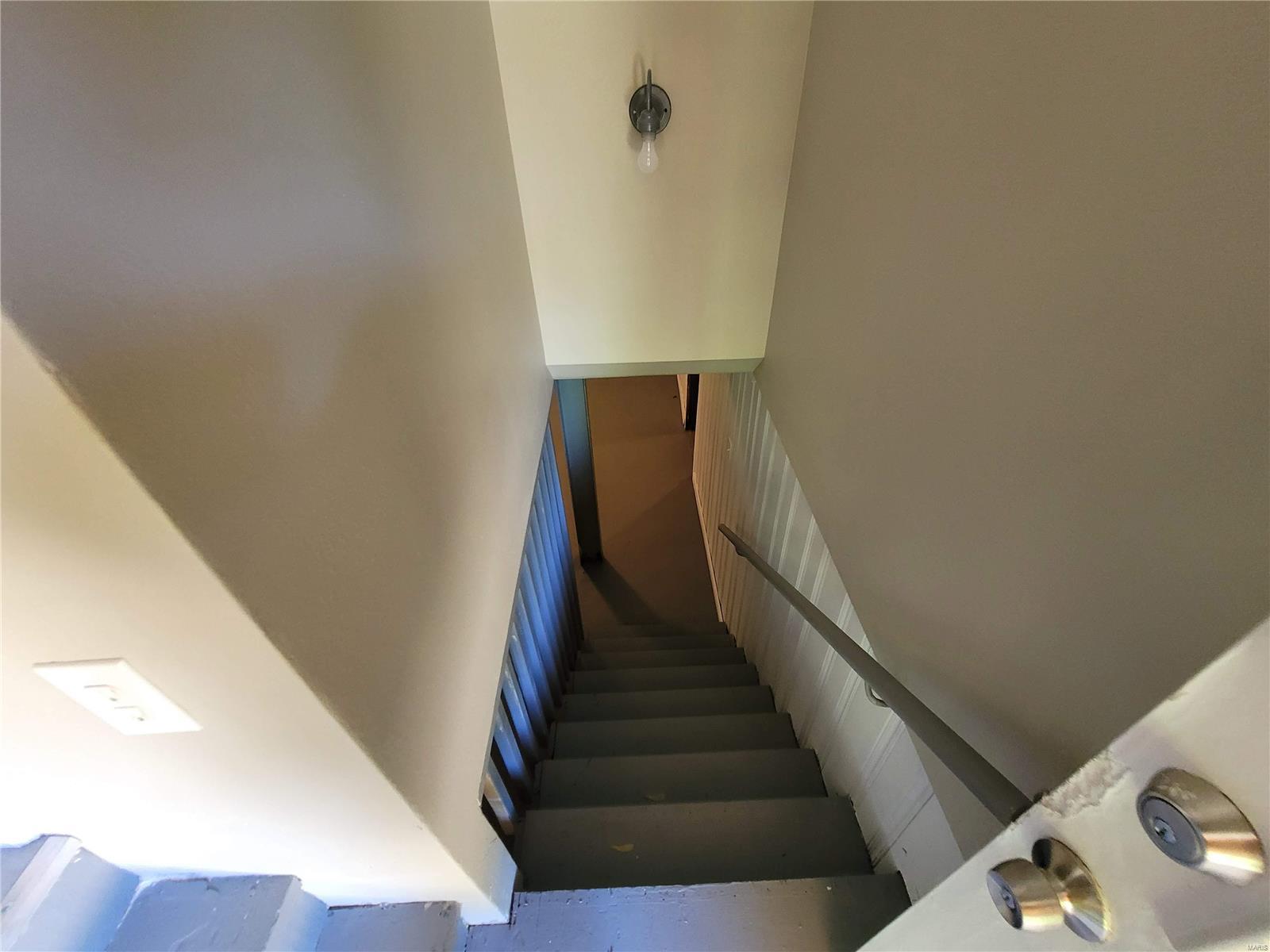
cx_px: 635
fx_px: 477
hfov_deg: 106.2
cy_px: 476
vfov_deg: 89.9
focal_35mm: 13
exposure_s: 1/39
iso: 320
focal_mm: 2.2
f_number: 2.2
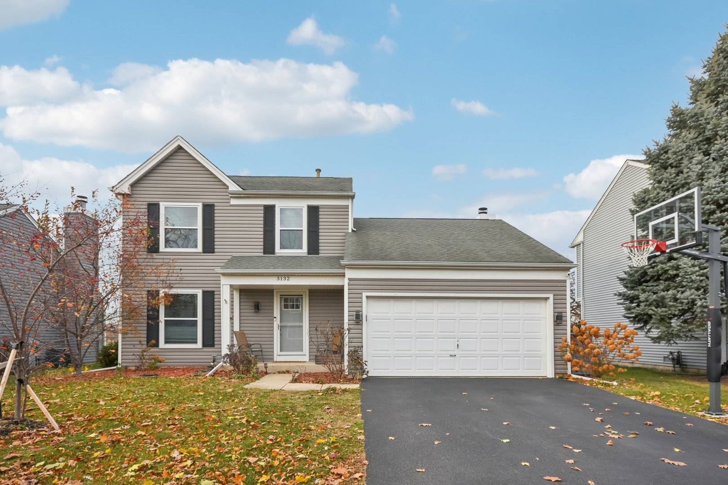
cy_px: 242
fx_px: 394
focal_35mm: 20
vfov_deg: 63.2
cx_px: 364
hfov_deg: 85.4
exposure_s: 1/320
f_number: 8
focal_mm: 13
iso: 400
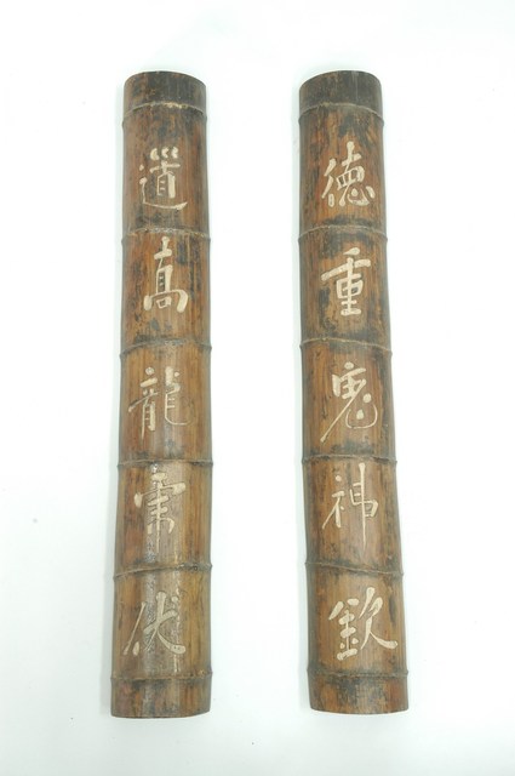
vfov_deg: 42.4
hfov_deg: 28.9
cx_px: 258
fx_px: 1000
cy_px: 388
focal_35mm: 46
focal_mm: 31
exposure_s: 1/2
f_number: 8
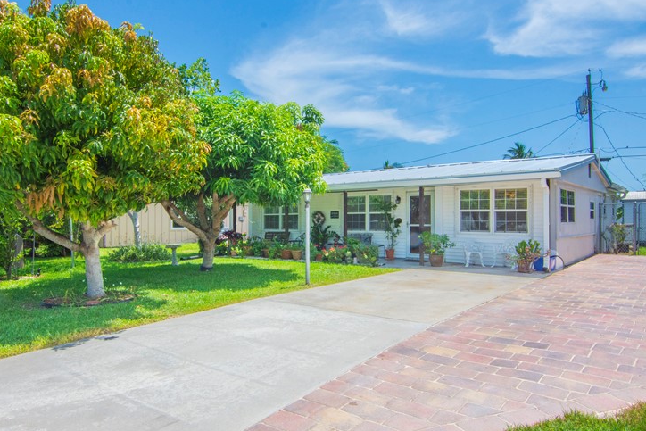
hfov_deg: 71.9
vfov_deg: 51.8
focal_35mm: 25
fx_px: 444
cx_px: 296
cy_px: 212
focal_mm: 11
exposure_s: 1/250
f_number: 18
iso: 320
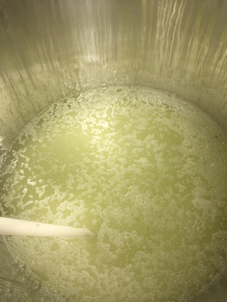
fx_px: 253
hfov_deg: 48.2
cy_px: 151
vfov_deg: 61.6
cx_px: 114
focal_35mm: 29
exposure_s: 1/15
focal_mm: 4.15
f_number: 2.2
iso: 50
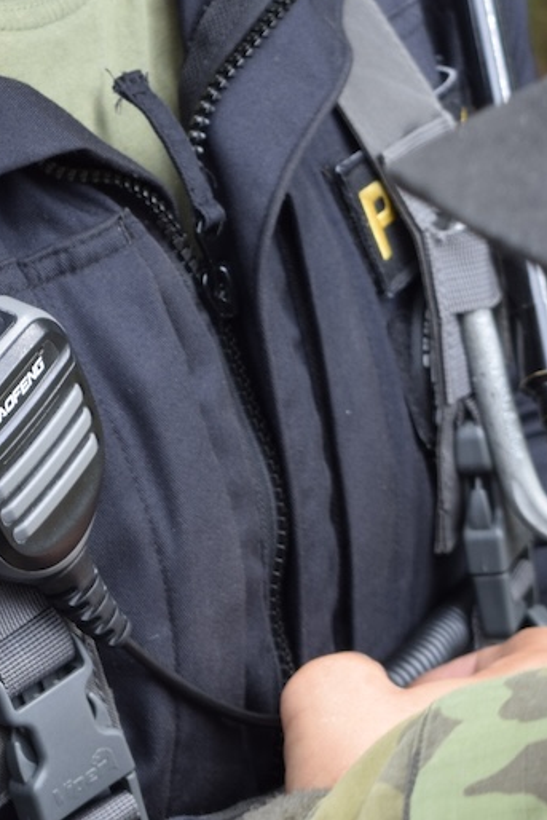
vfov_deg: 8.0
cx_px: -155
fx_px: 5785
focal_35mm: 254
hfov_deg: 5.4
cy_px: -152
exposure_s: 1/200
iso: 400
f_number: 8
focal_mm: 58
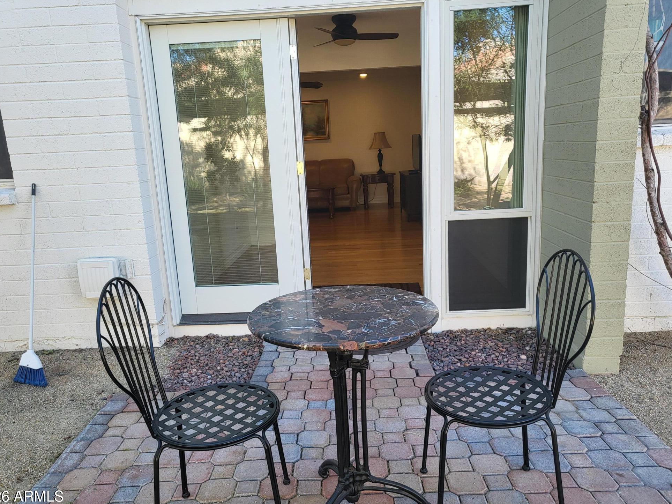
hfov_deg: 65.3
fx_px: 524
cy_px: 259
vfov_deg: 51.3
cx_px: 324
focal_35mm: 27
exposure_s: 1/251
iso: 50
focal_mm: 4.25
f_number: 1.8
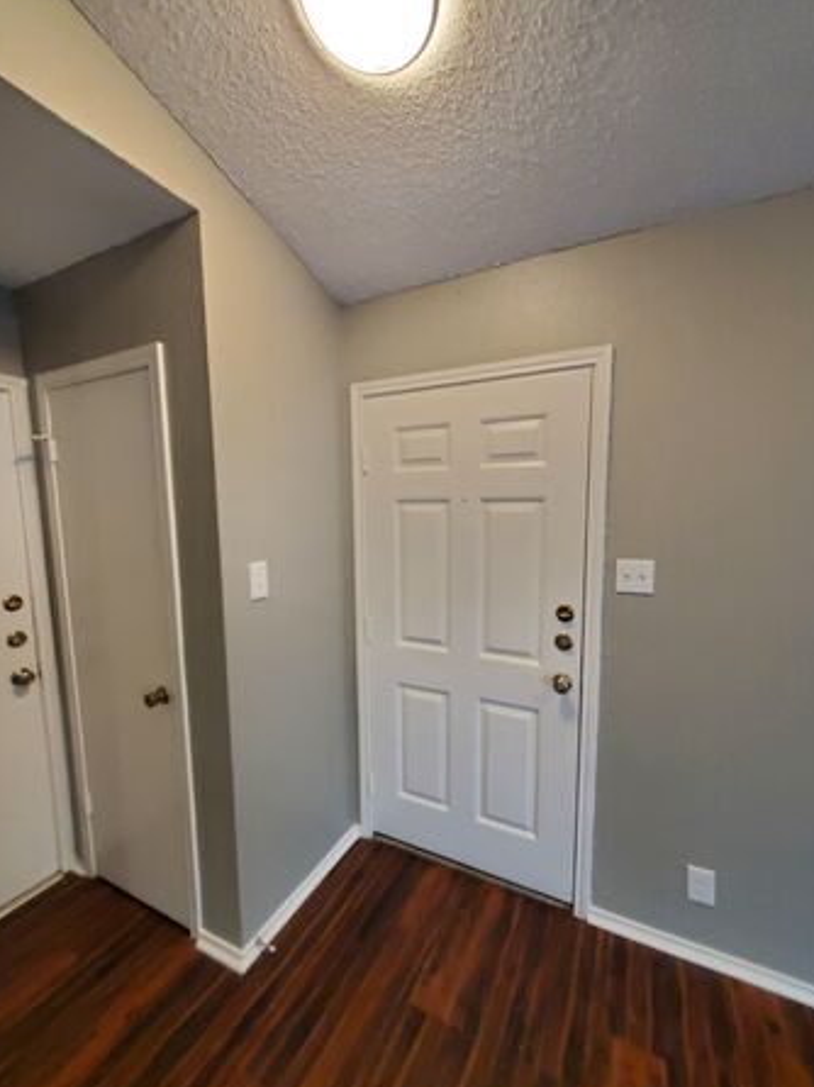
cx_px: 412
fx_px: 439
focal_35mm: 14
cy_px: 558
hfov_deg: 85.6
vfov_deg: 102.1
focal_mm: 1.8
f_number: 2.2
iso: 500
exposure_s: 1/59
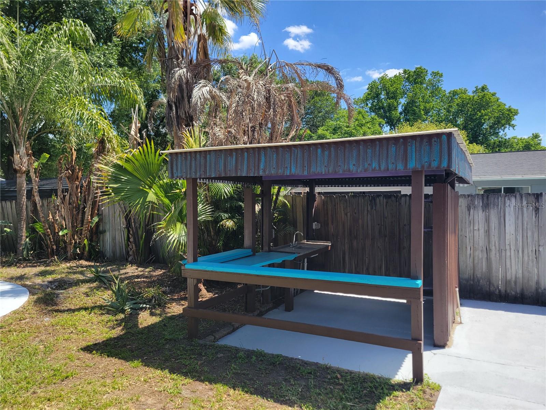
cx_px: 273
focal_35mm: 26
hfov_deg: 67.3
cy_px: 205
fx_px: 410
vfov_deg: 53.1
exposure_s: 1/1318
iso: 40
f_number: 1.8
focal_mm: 5.4
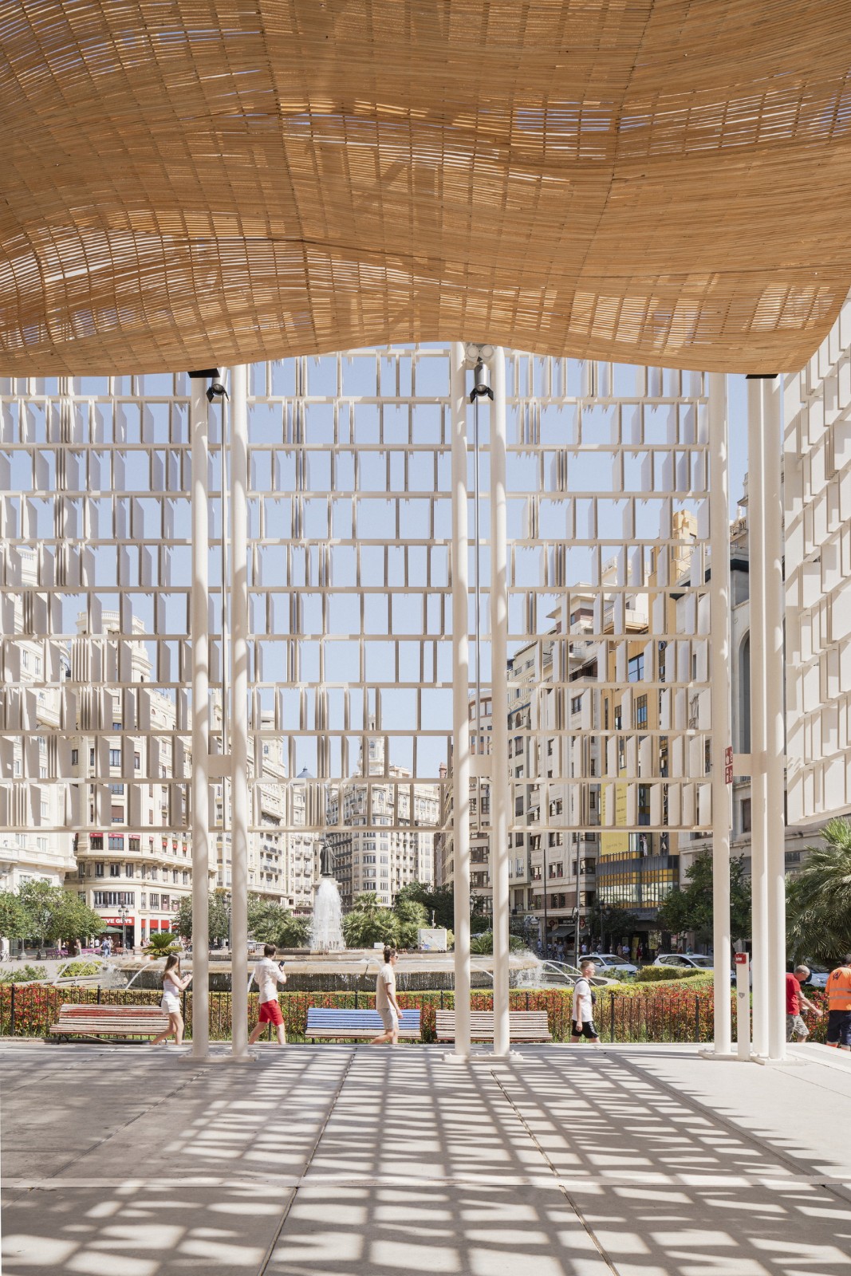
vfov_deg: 73.7
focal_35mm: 24
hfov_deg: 53.1
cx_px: 426
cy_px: 638
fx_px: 851
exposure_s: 1/80
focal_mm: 24
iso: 125
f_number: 11
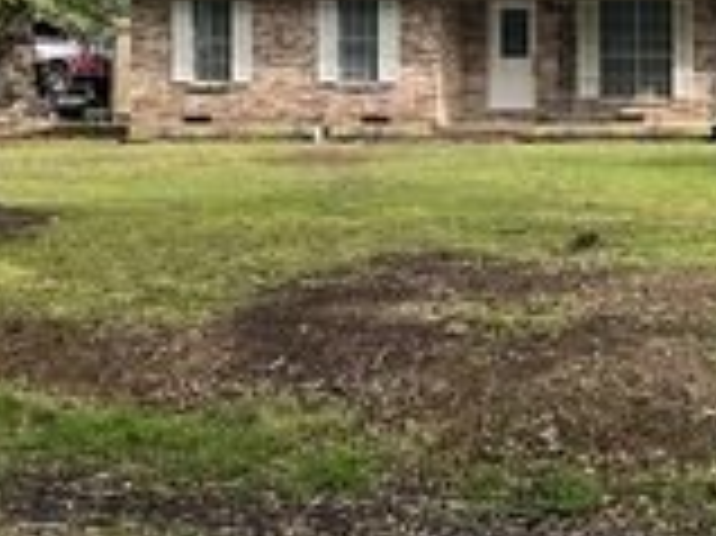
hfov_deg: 21.8
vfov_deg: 17.7
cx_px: 896
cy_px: 52
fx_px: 1695
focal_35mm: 82
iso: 50
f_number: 1.6
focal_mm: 5.1
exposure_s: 1/1536
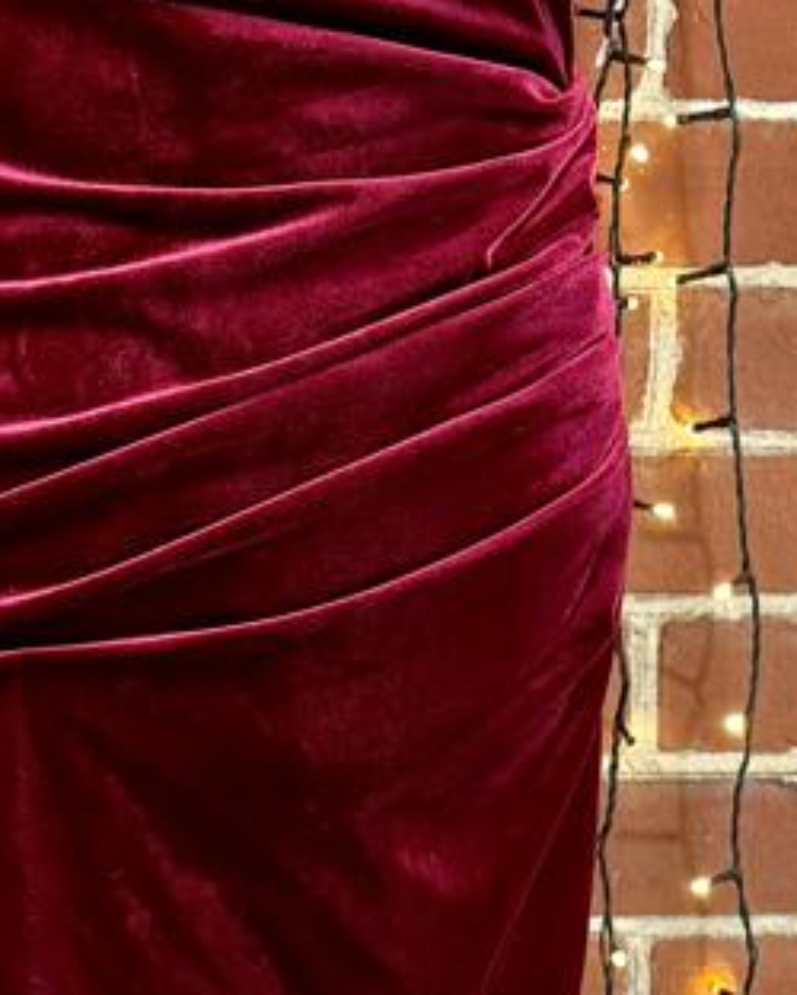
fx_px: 3535
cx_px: 99
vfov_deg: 16.0
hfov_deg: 12.8
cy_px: 711
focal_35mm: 120
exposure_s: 1/50
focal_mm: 6.76
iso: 160
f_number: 1.78
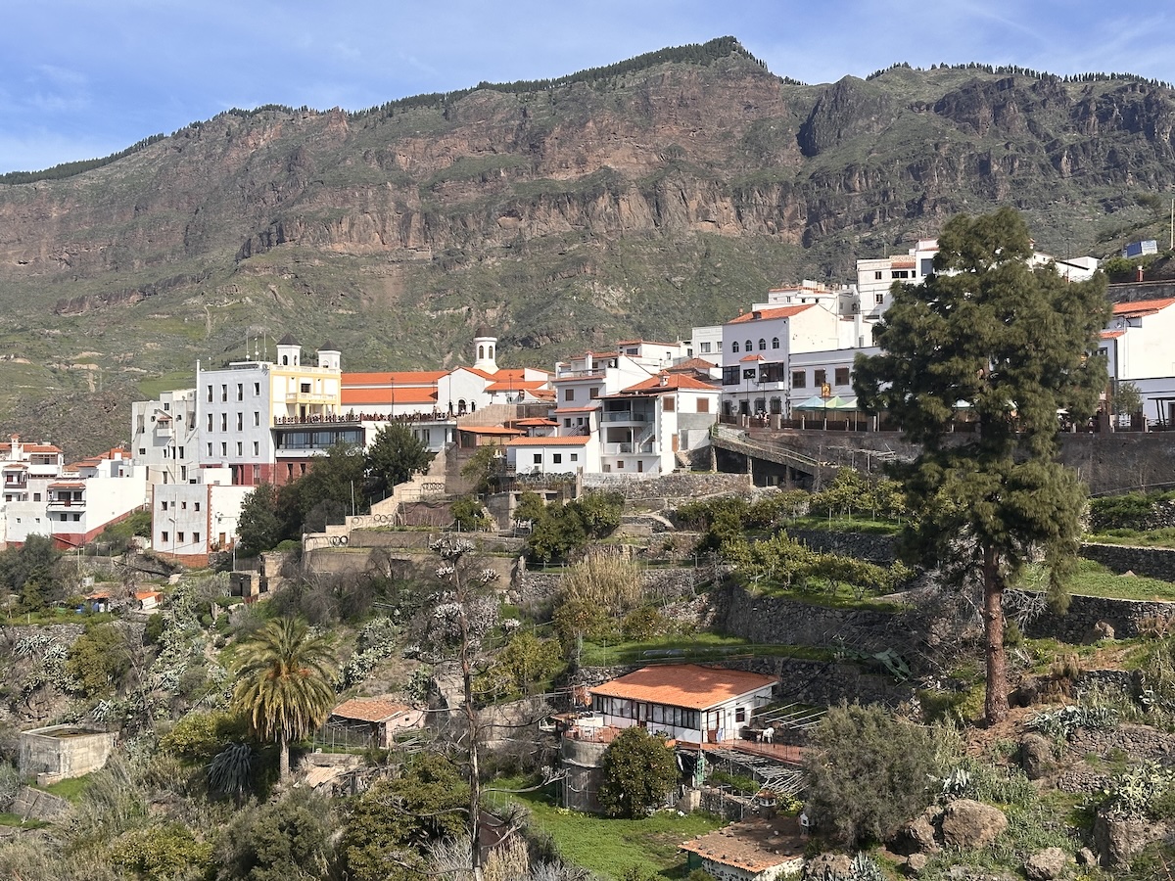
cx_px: 588
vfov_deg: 30.3
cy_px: 440
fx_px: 1629
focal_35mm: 48
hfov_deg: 39.7
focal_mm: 6.86
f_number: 1.78
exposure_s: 1/3058
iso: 64
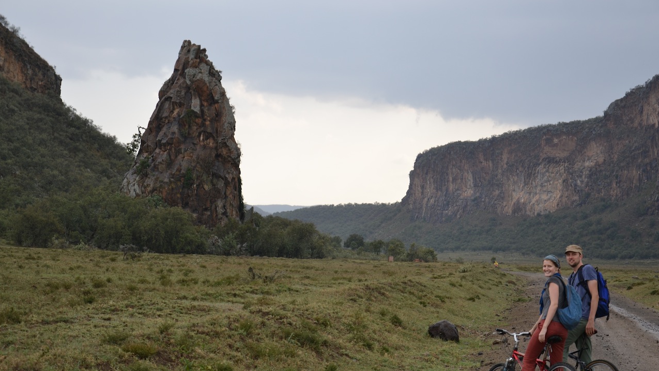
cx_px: 330
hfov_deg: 25.9
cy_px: 212
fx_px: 1433
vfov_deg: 14.7
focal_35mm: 82
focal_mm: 52
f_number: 5.6
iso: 110
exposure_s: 1/125
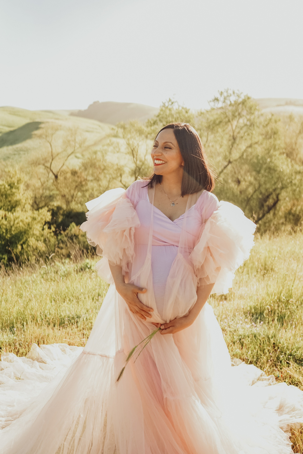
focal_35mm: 35
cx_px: 152
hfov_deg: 37.9
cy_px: 227
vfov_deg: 54.4
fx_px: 442
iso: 1600
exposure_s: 1/8000
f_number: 2.5
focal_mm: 35
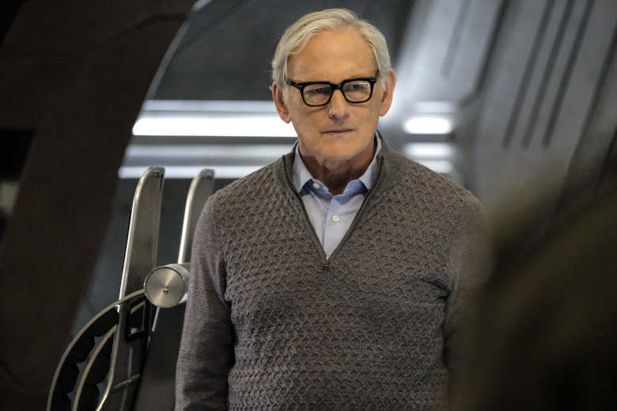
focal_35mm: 210
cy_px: 206
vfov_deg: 6.5
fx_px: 3599
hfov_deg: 9.8
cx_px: 308
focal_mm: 140
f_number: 2.8
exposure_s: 1/200
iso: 10000
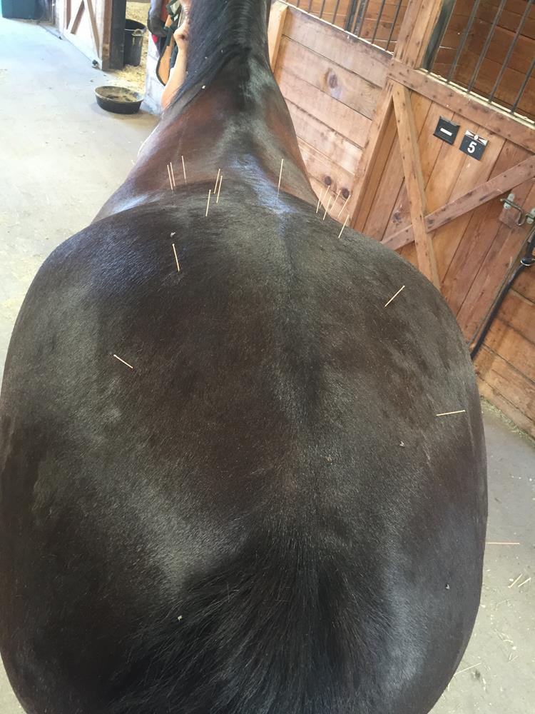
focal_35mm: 29
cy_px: 357
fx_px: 598
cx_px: 268
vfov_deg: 61.7
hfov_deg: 48.2
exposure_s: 1/30
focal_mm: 4.15
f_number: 2.2
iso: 100
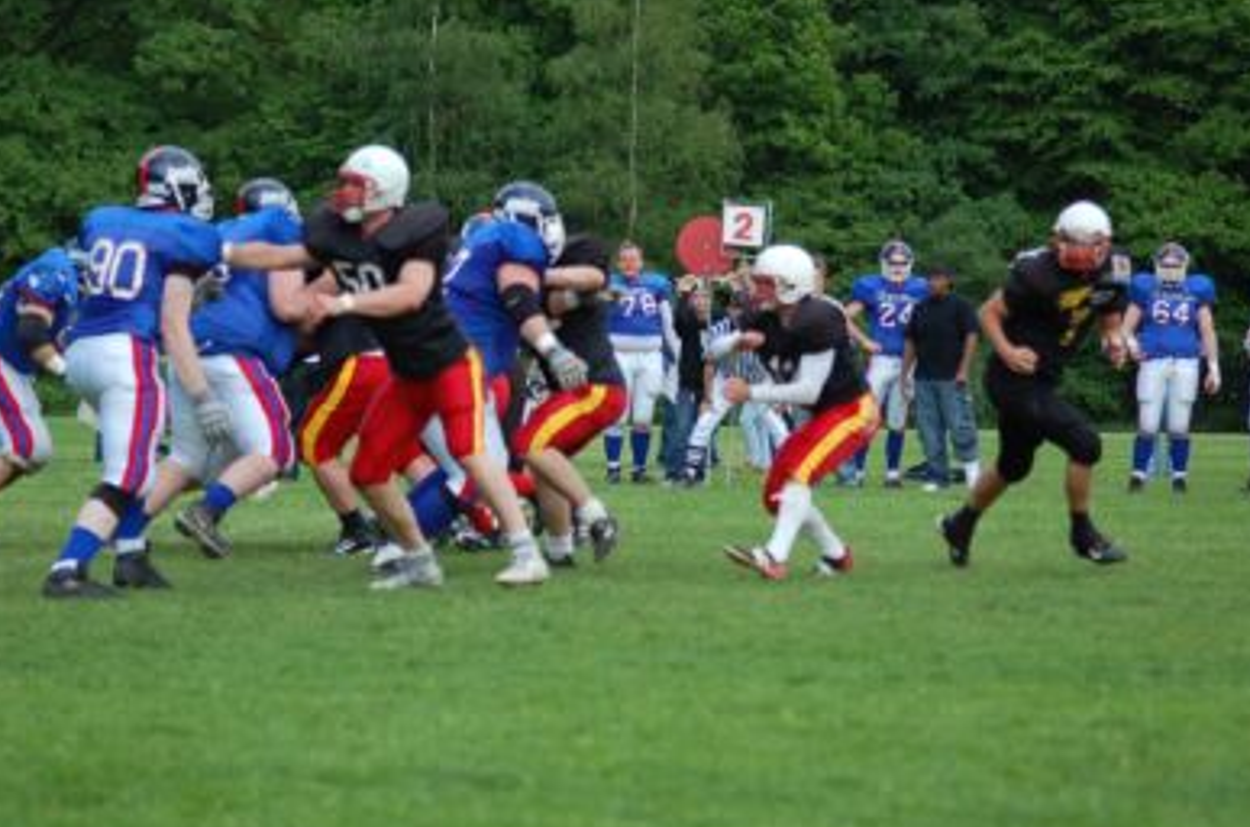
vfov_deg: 7.1
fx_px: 6685
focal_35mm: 193
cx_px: 602
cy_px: 423
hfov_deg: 10.7
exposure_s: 1/1000
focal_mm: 110
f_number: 4.2
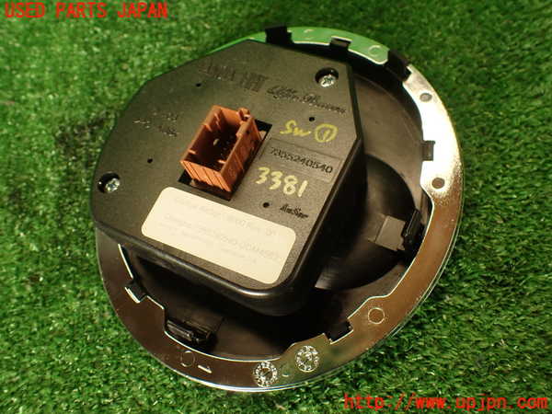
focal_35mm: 30
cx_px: 276
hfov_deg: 60.0
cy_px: 207
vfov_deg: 46.8
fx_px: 478
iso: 200
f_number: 2.3
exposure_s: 1/60
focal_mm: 5.4
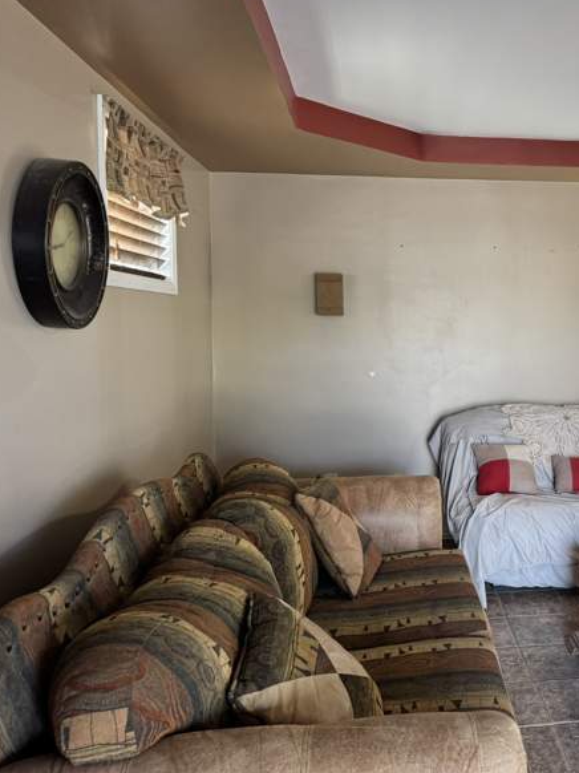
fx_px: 737
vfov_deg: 55.4
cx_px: 522
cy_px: 386
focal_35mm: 33
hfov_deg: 39.8
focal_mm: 6.76
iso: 160
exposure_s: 1/120
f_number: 1.78
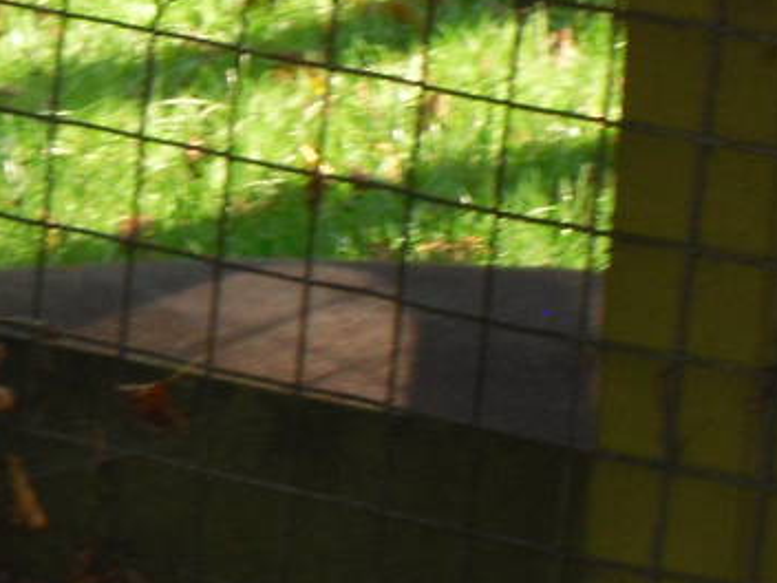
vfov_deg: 3.1
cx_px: -446
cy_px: 431
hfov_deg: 4.1
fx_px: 10707
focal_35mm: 477
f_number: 5.6
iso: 100
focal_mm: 18.9
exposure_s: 1/60
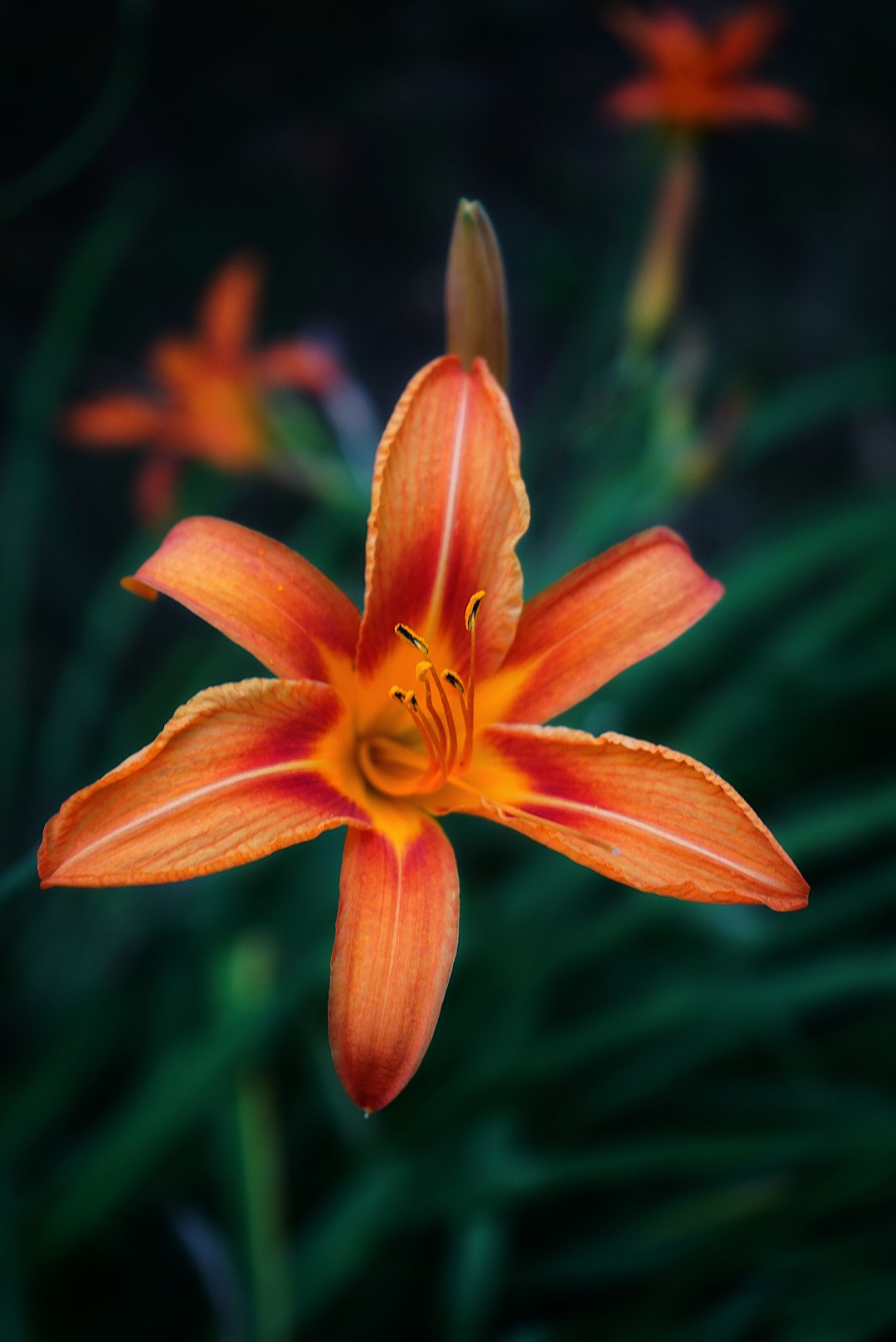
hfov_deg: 19.5
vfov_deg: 28.8
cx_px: 448
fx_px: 2609
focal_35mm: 70
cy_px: 671
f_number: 5.6
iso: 125
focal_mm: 70
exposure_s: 1/60
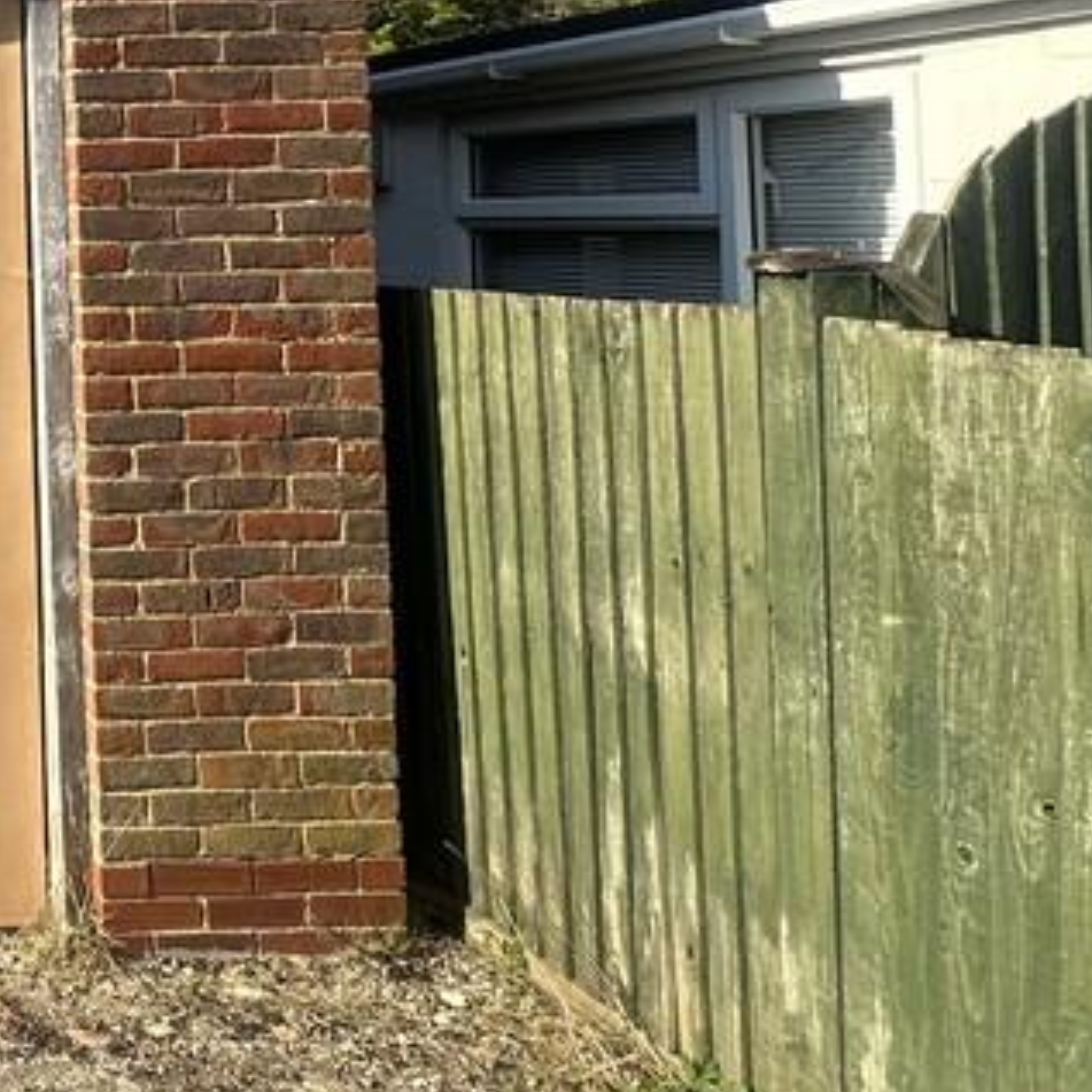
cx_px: -475
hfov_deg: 29.3
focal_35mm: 40
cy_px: 183
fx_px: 1428
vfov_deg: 39.8
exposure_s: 1/1024
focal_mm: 2.22
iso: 40
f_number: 2.2
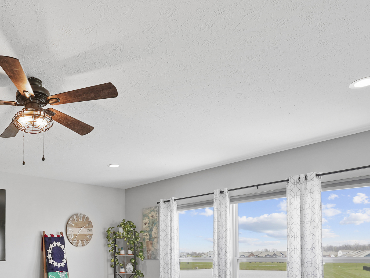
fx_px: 321
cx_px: 63
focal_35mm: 30
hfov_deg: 54.9
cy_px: 258
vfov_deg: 42.4
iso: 160
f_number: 5
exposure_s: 1/10
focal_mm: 14
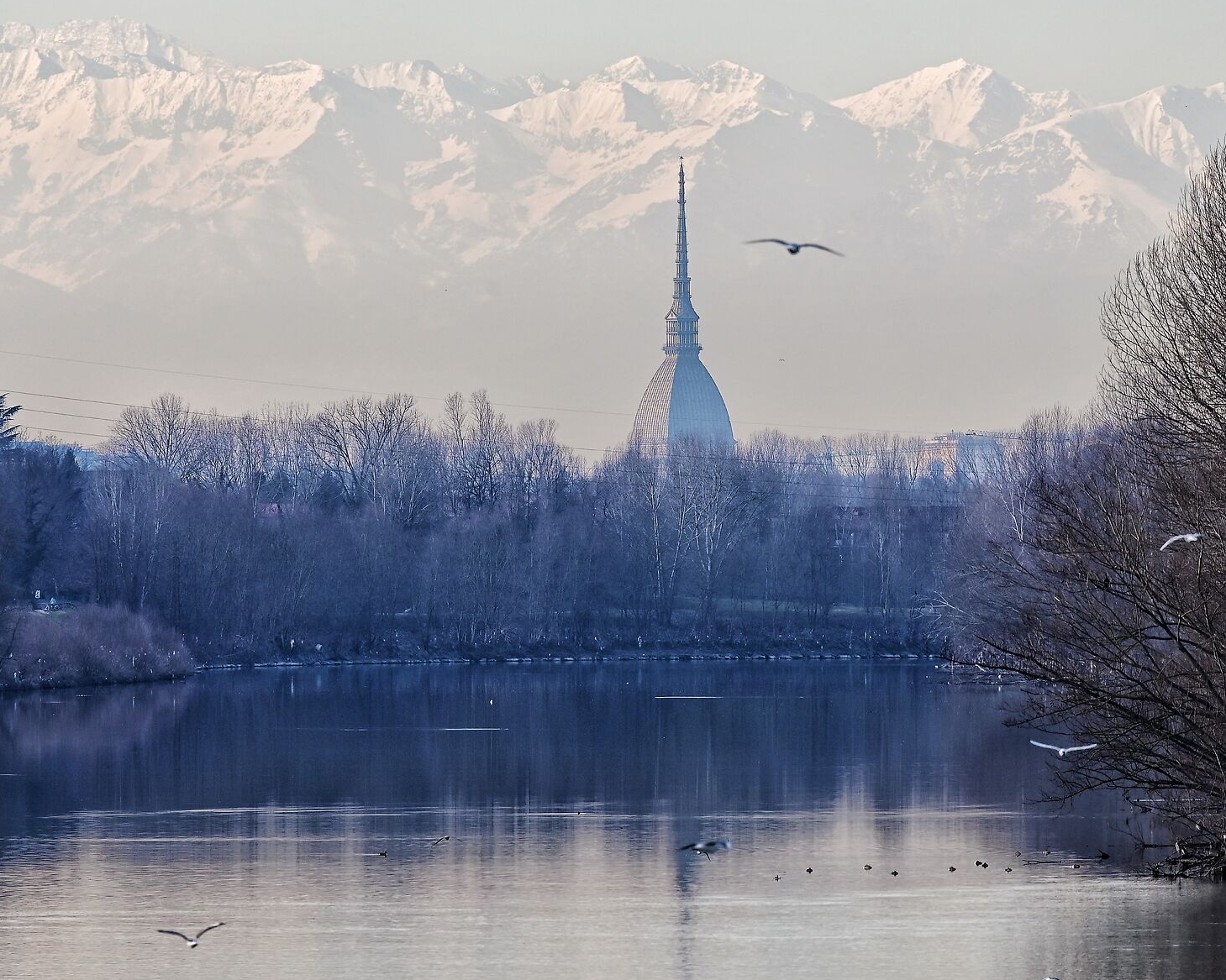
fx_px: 16799
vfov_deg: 3.3
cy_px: 357
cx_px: 564
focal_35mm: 463
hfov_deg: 4.2
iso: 280
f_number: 9
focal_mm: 300
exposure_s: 1/320
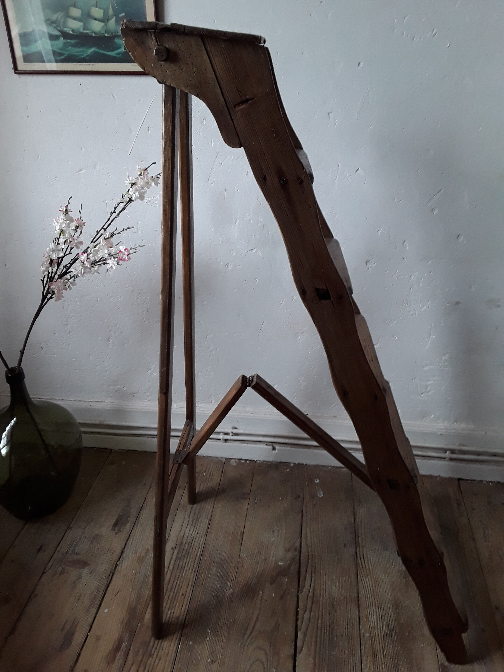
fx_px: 524
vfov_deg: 65.3
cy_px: 336
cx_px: 252
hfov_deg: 51.4
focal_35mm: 27
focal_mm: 2.91
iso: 80
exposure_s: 1/33
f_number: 1.9
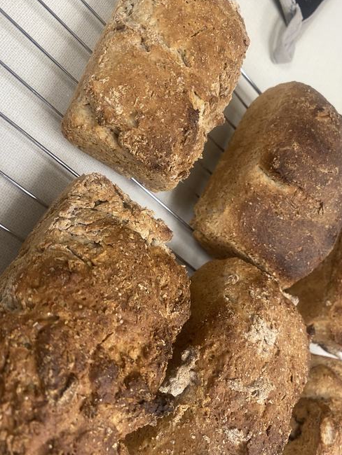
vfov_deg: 63.4
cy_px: 230
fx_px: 369
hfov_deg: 49.8
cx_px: 172
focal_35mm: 28
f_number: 1.8
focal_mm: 4.25
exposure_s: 1/60
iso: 100
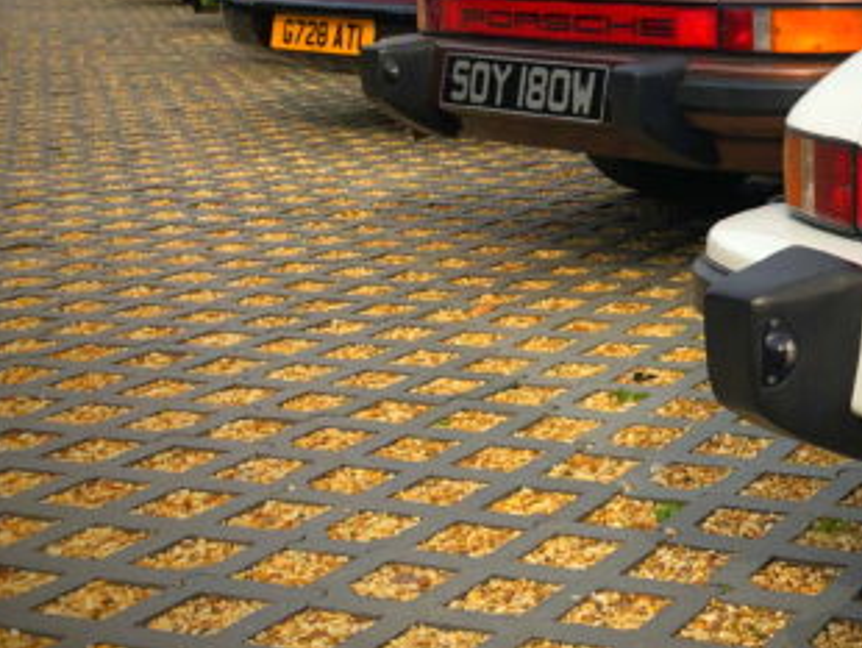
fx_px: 1720
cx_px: 1036
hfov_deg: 25.3
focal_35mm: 69
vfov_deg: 20.9
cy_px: 70
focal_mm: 4
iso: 20
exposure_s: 1/1656
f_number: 1.8
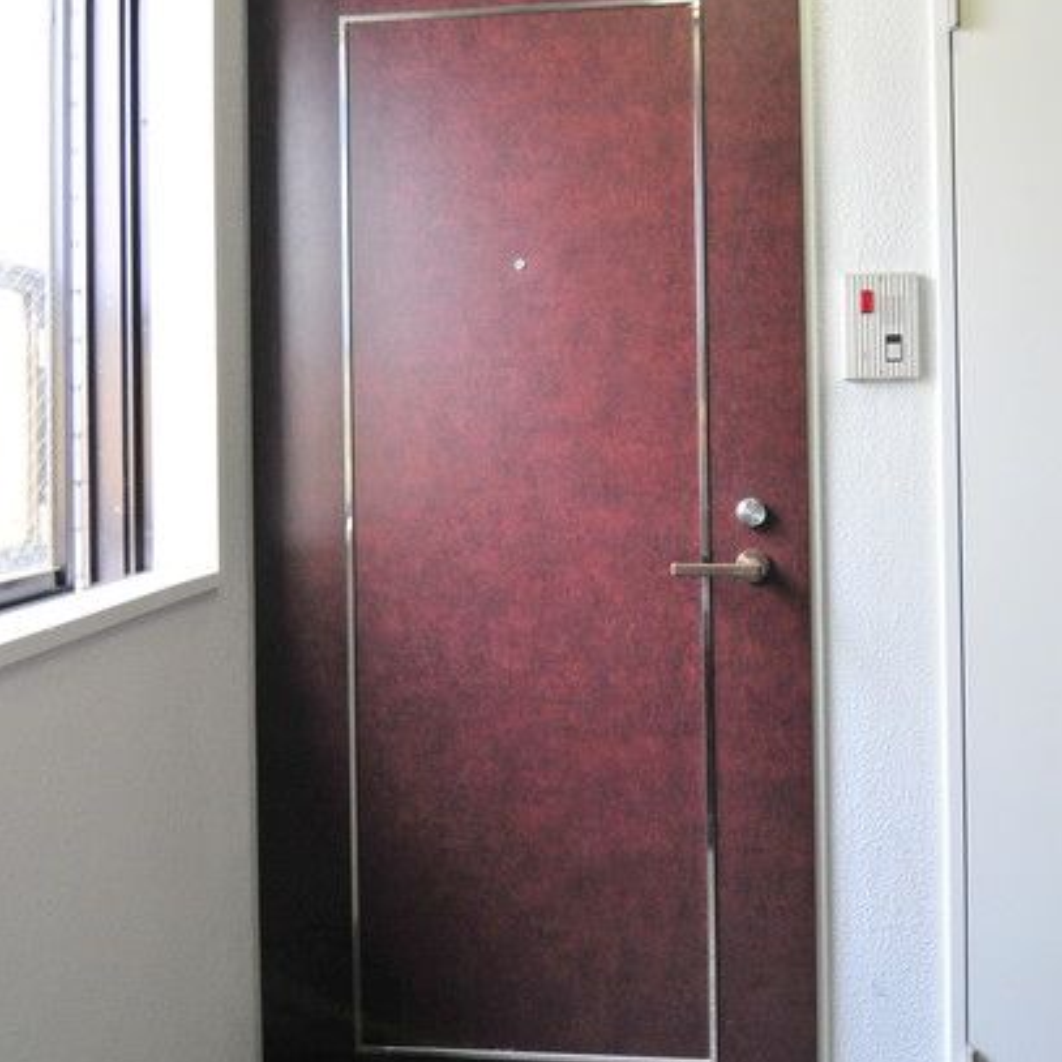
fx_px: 833
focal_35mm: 24
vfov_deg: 64.5
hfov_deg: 65.0
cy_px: 436
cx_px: 552
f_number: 5
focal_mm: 12
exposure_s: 1/100
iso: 1000
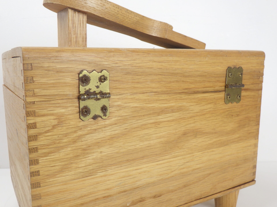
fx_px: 272
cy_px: 104
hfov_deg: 54.0
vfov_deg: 41.8
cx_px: 138
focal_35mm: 34
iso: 125
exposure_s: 1/20
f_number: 3.8
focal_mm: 6.1
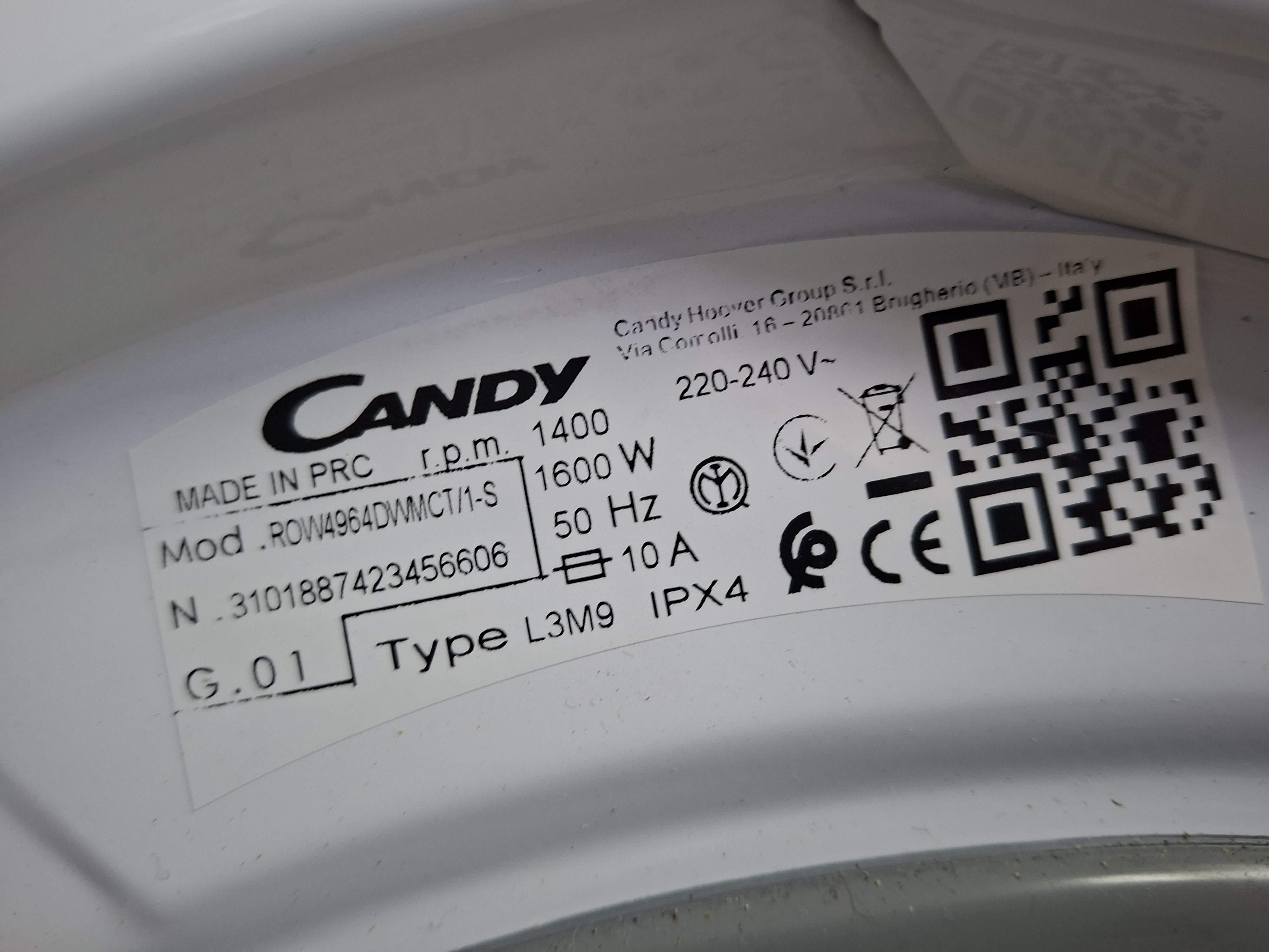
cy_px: 476
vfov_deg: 58.9
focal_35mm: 23
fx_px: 843
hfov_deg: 73.9
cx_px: 634
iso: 250
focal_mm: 5.54
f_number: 1.8
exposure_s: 1/50
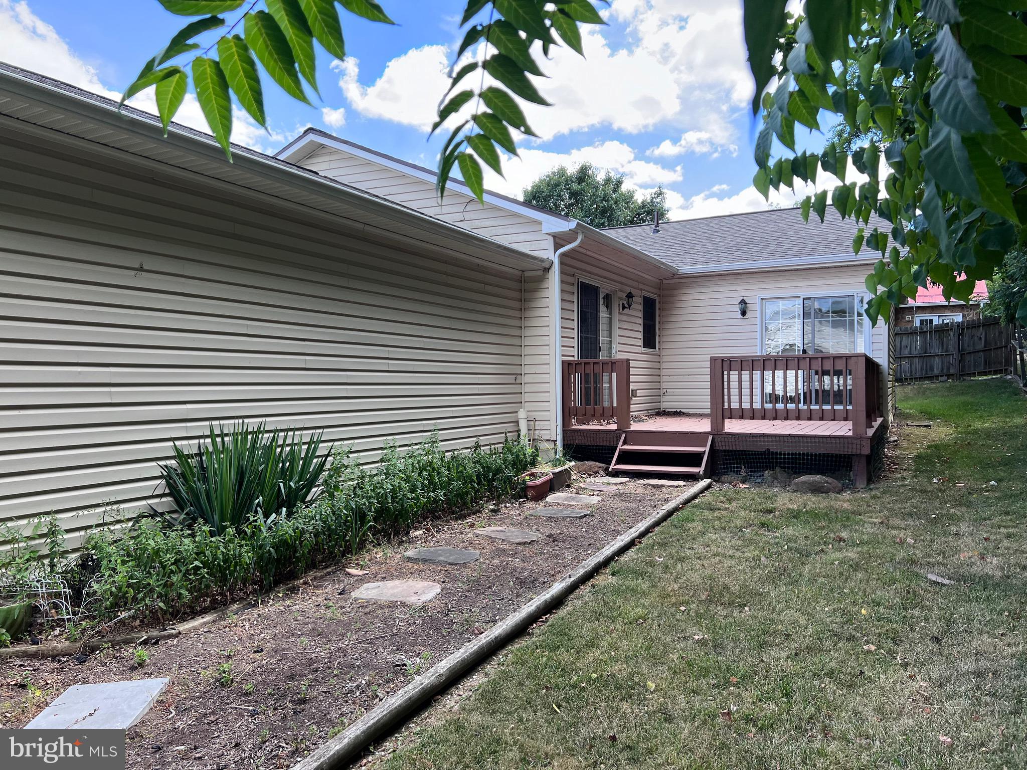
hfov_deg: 67.3
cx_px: 514
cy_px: 385
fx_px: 771
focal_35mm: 26
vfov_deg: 53.1
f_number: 1.5
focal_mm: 5.7
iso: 50
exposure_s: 1/718
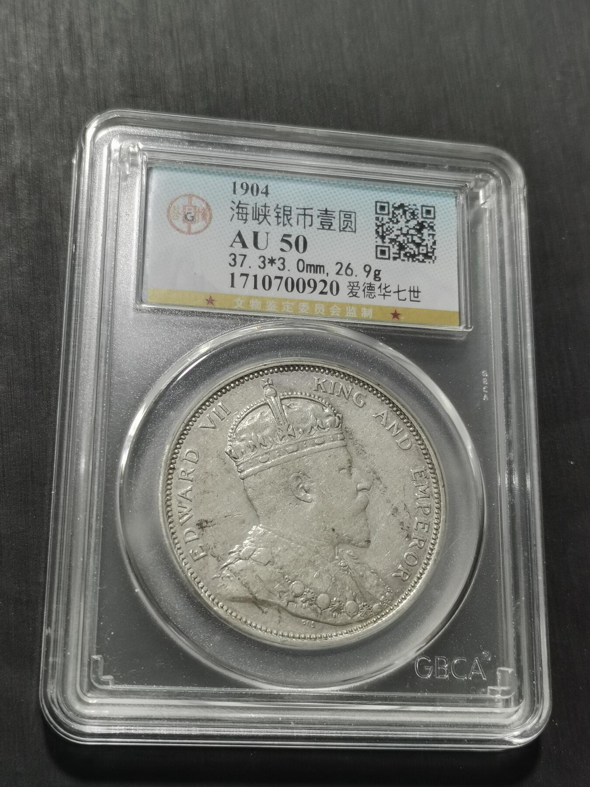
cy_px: 394
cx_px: 295
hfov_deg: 26.6
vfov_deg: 34.9
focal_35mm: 55
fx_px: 1250
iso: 80
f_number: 1.8
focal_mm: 5.58
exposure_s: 1/100
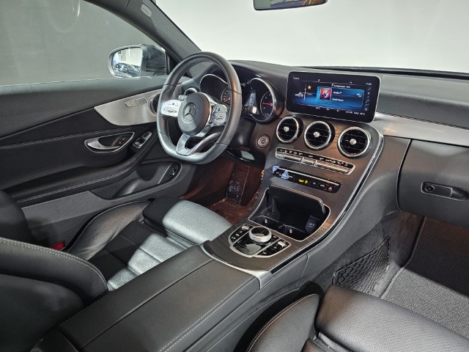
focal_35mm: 23
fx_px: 312
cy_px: 176
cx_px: 234
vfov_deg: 58.9
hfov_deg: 73.9
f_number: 1.7
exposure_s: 1/25
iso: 500
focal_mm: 6.3
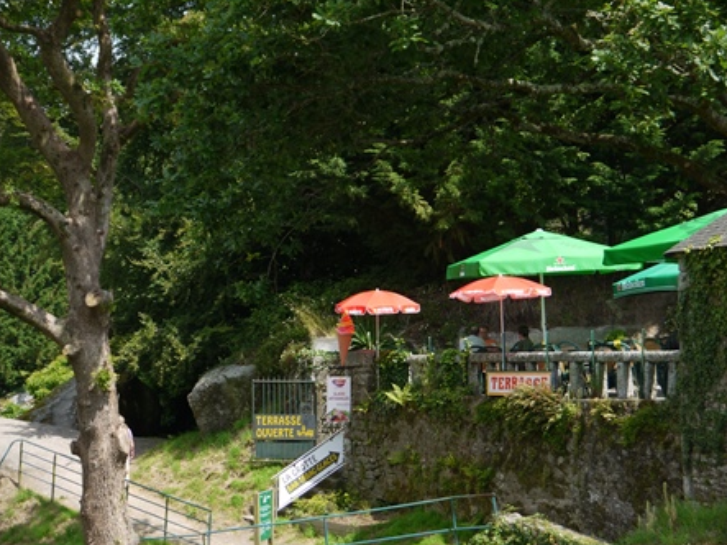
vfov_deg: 17.4
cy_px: 274
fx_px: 1785
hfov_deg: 23.0
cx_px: 361
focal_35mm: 85
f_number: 6.3
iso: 100
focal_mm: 42
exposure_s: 1/200
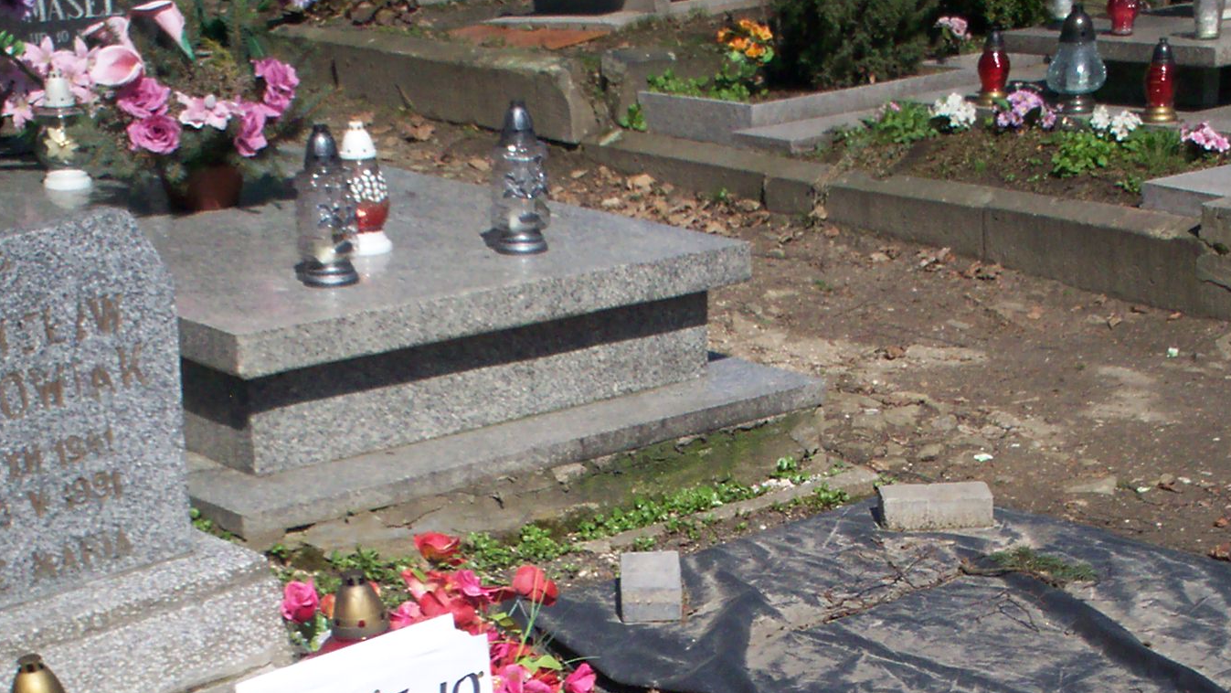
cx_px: 675
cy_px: 783
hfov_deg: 28.2
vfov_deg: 15.6
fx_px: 2448
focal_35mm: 75
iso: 100
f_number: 4.5
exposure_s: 1/834
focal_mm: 6
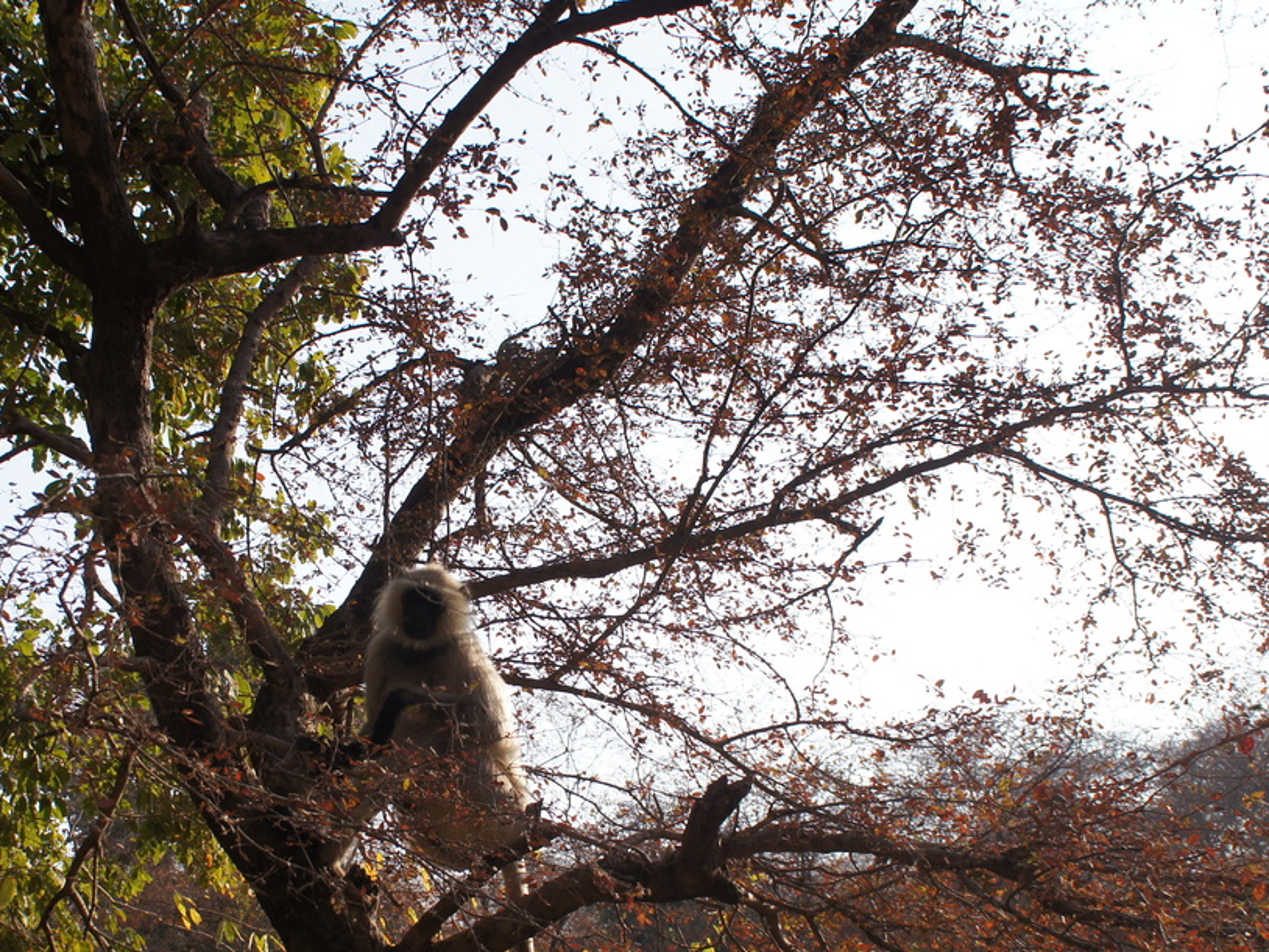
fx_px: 1687
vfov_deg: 31.3
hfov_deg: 40.9
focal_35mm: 46
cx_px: 474
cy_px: 647
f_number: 6.3
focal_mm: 18
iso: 200
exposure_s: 1/320
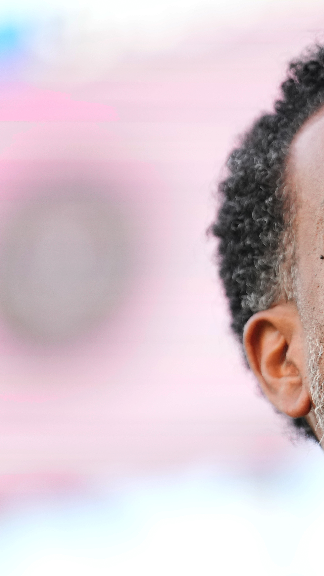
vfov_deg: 6.3
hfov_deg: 3.6
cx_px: 352
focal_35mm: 341
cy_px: 318
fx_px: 5208
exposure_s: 1/1600
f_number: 2.8
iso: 1000
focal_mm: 170
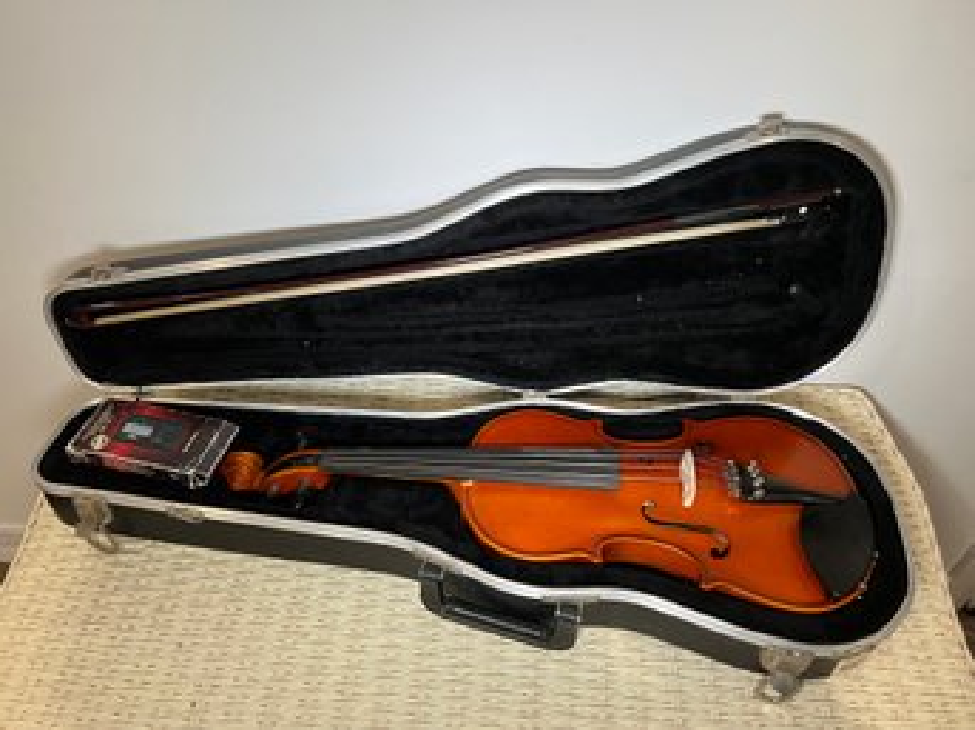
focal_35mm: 26
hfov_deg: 67.3
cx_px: 488
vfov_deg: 53.0
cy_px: 365
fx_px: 732
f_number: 1.5
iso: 160
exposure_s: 1/60
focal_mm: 5.7
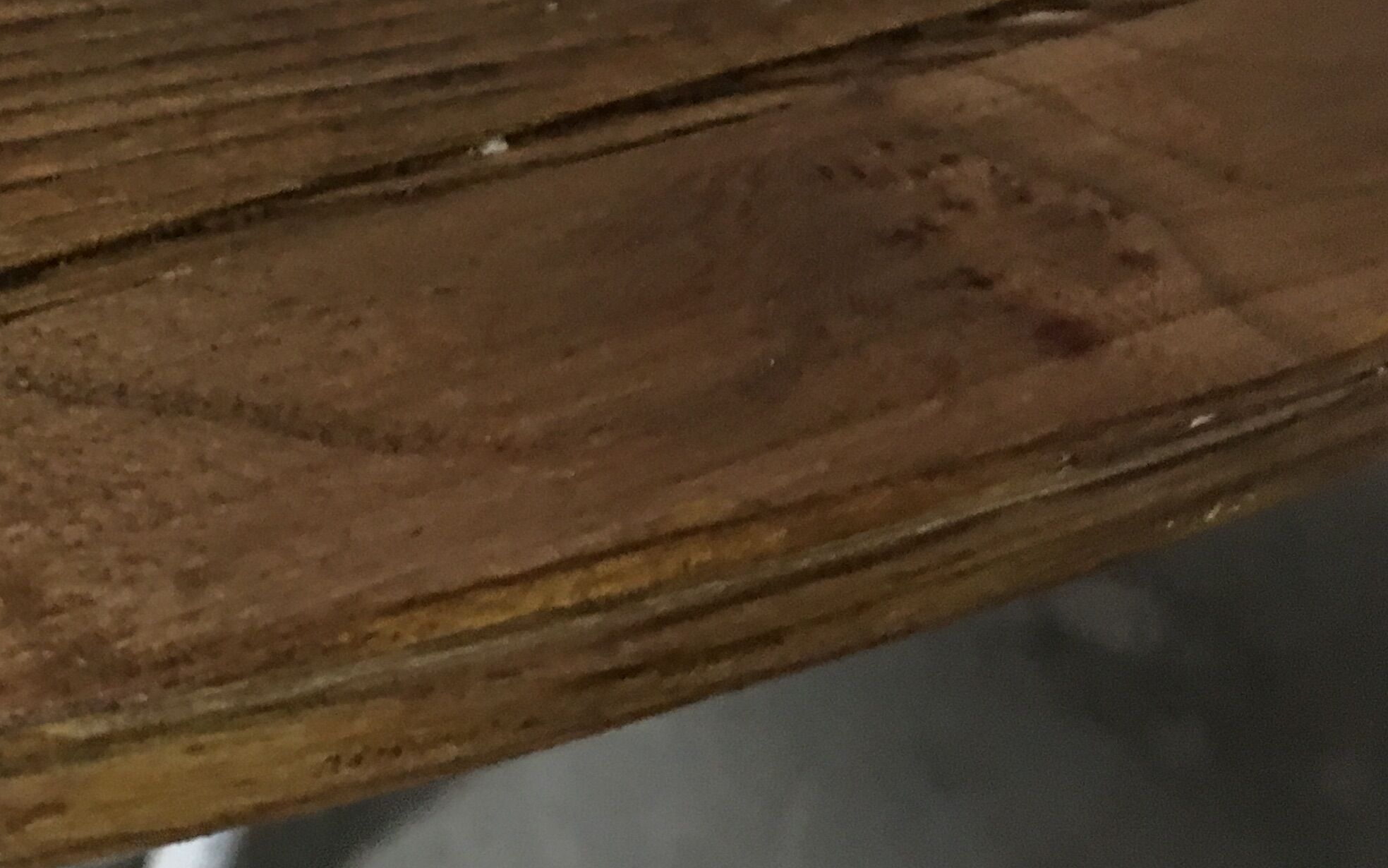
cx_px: 23
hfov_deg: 30.3
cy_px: 27
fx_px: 2383
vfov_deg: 20.1
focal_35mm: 63
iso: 100
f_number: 2.2
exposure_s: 1/4
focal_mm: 4.15
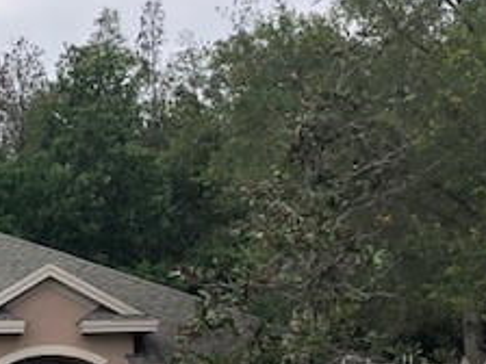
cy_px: 370
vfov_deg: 17.9
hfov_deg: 21.9
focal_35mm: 80
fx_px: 1123
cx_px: -150
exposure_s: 1/1104
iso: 20
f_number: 1.8
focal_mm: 4
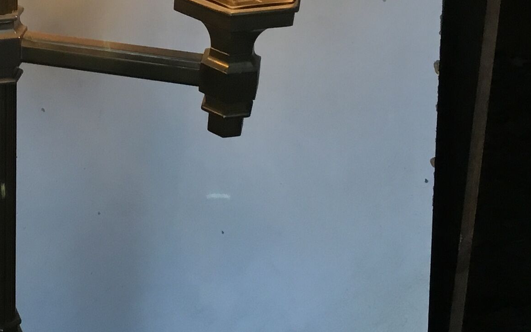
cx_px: 5
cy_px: -92
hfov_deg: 21.8
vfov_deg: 13.7
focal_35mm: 92
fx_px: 1332
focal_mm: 3.3
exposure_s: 1/33
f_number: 2.4
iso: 25
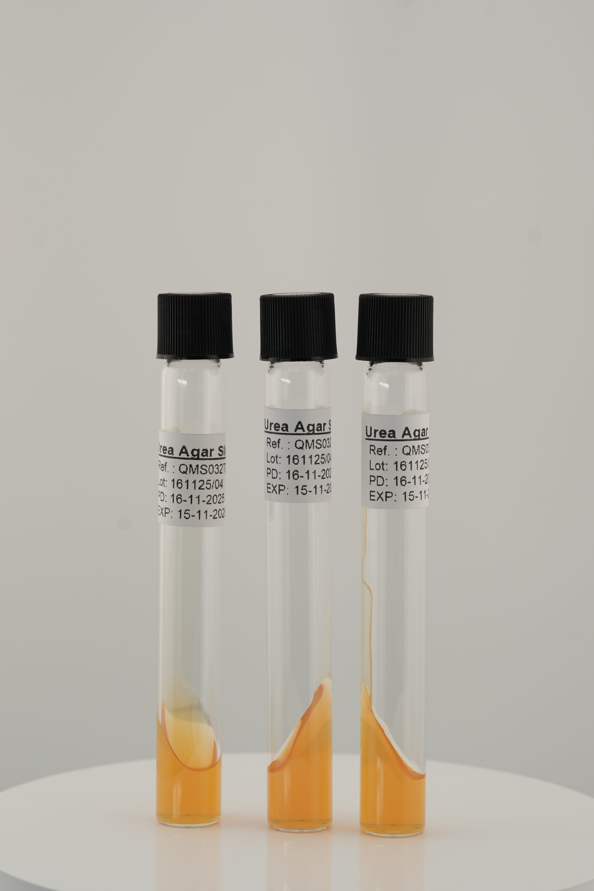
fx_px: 2598
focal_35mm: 105
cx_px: 297
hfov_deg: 13.0
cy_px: 446
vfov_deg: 19.5
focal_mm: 70
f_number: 8
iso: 100
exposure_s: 1/125
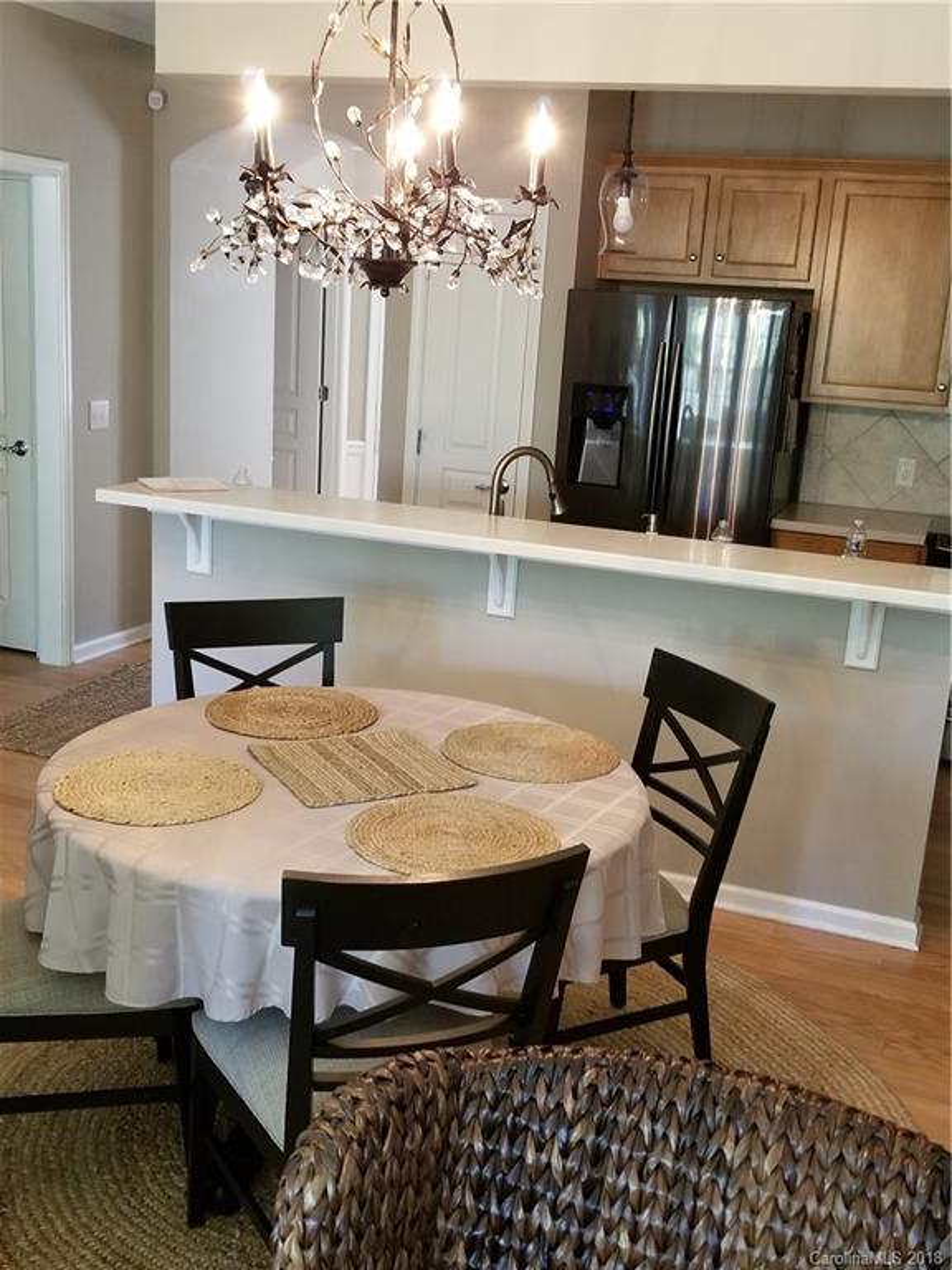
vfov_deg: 67.3
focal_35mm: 26
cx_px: 476
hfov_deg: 53.1
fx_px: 953
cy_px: 635
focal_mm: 4.25
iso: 250
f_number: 1.7
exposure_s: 1/17
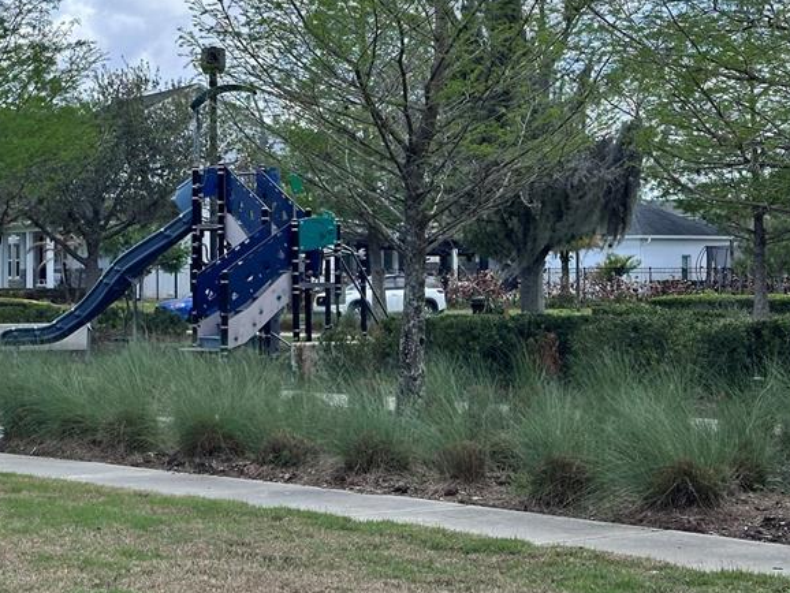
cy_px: 145
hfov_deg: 22.8
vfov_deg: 17.3
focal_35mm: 85
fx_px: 1941
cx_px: 215
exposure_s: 1/4785
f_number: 1.78
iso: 64
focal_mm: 6.86
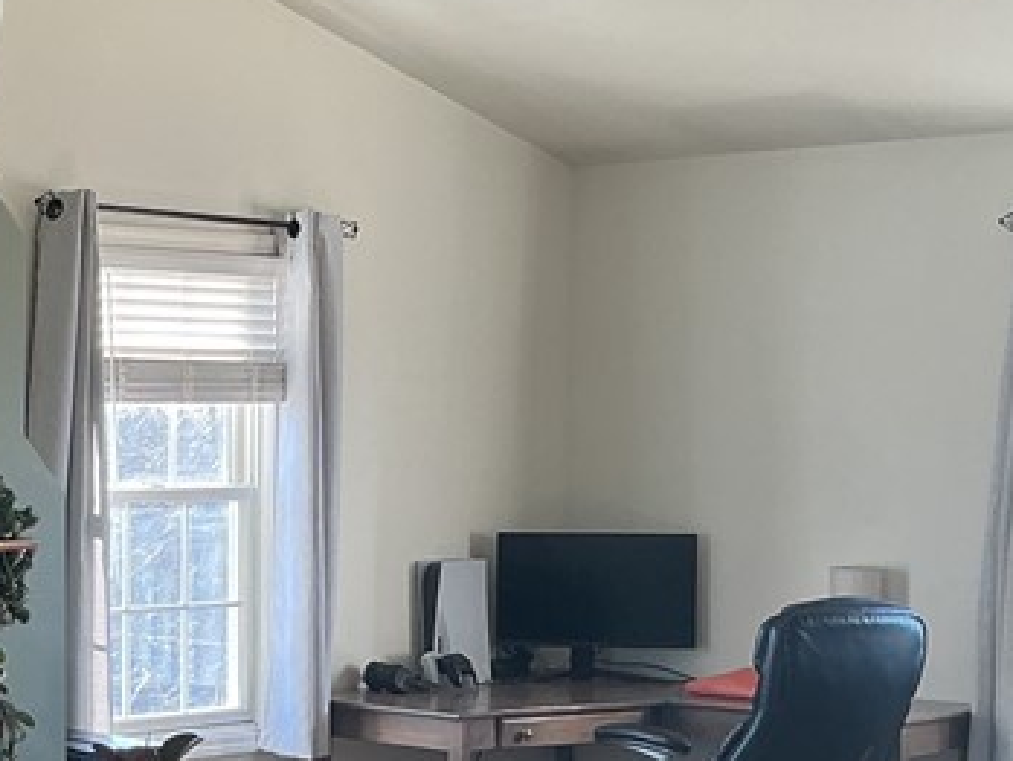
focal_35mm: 85
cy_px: 514
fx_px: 2488
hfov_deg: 20.9
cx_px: -319
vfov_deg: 17.3
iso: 40
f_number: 1.8
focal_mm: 3
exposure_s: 1/60
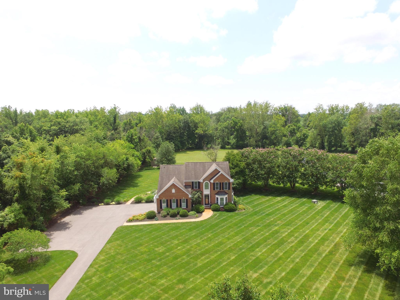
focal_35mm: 20
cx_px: 200
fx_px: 231
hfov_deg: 81.7
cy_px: 150
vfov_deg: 66.0
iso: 100
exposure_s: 1/613
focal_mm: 3.61
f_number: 2.8
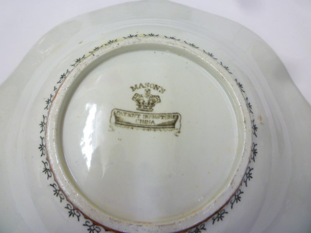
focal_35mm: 29
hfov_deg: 61.7
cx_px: 156
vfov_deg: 48.2
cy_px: 116
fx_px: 261
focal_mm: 5.2
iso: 250
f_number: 3.3
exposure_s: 1/30
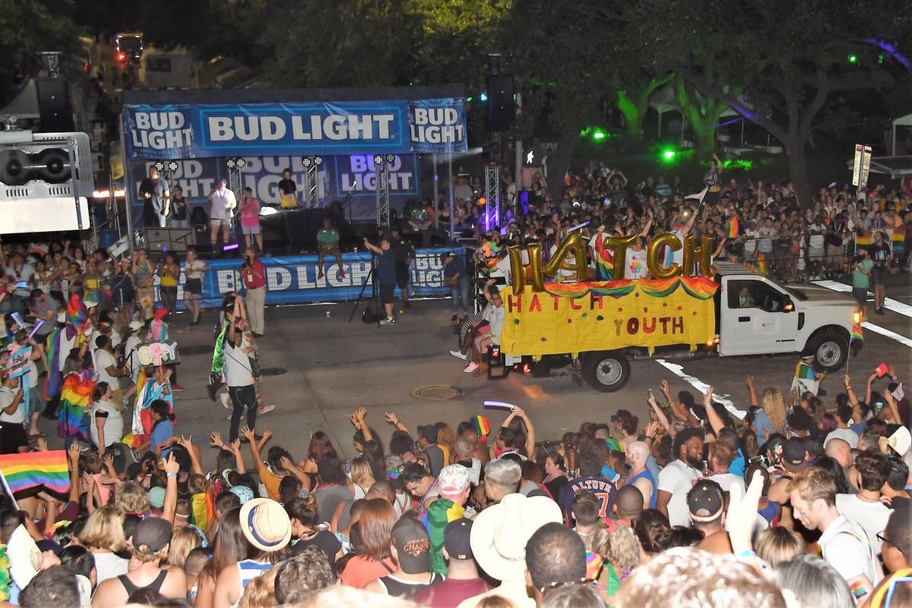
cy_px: 304
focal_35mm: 42
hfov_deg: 46.4
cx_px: 456
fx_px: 1064
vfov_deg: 31.9
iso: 640
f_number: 6.3
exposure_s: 1/60
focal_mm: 28
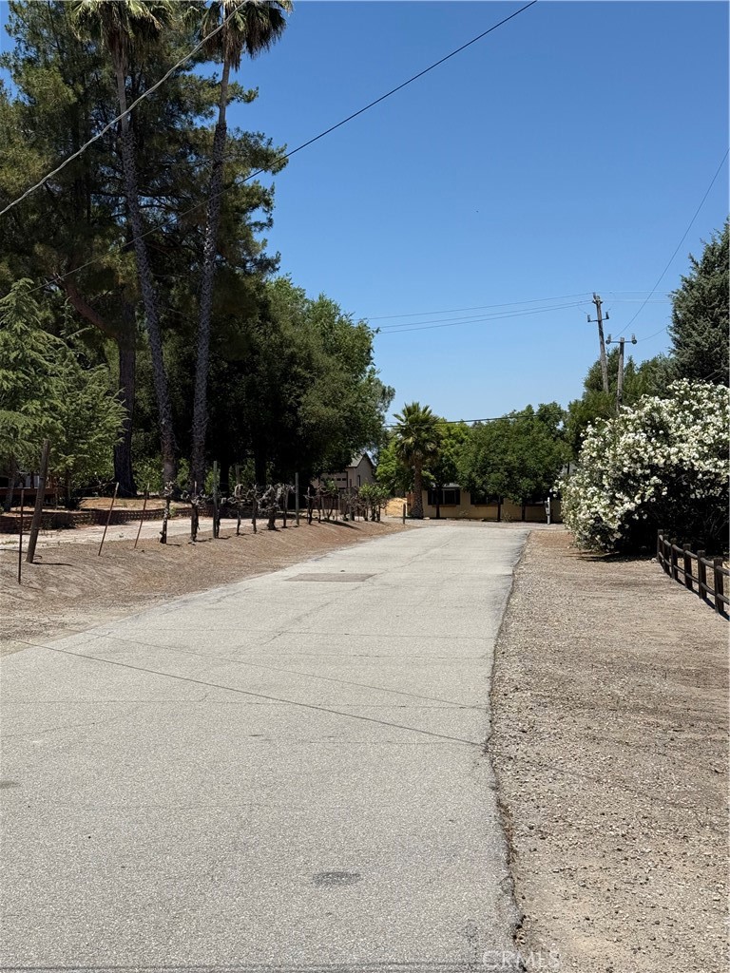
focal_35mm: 48
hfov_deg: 30.3
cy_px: 486
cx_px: 365
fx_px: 1350
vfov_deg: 39.7
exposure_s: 1/6536
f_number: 1.78
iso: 64
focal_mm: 6.76
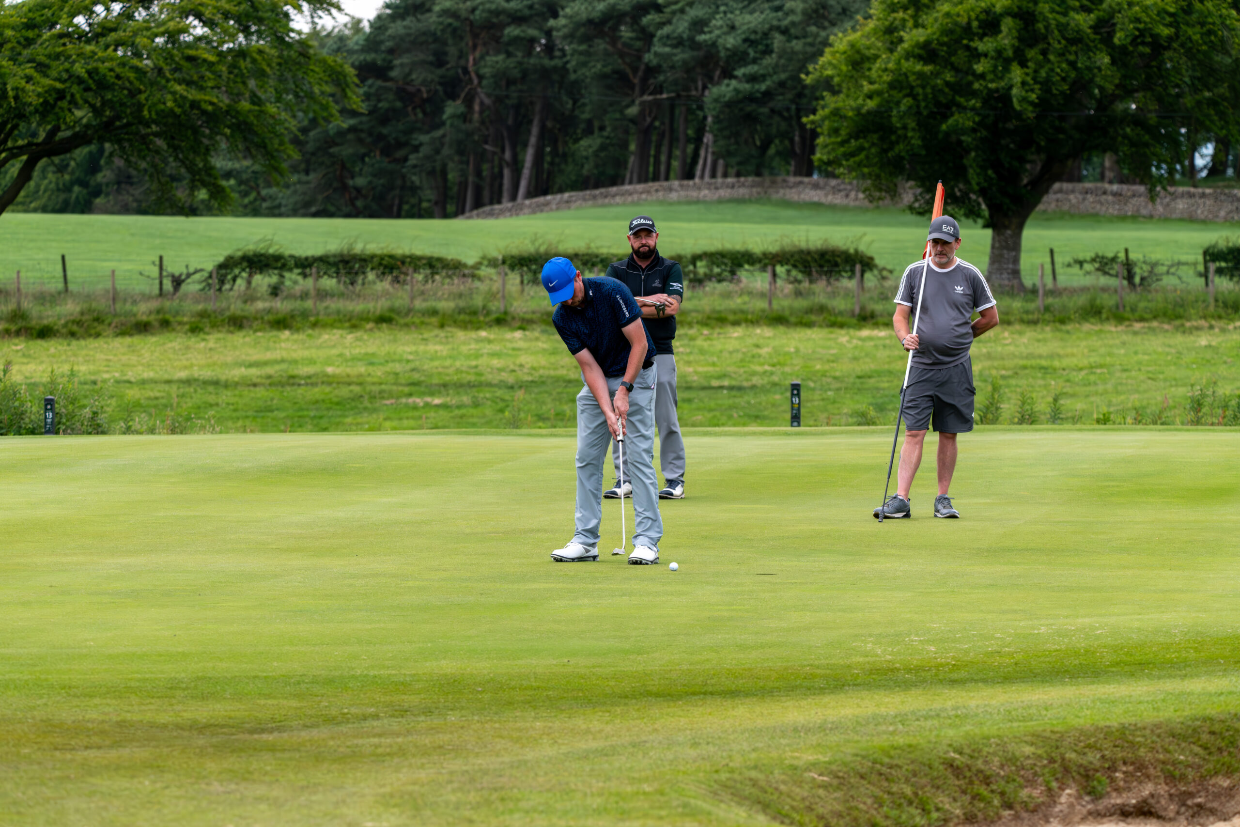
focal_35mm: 180
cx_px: 620
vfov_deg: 7.6
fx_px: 6200
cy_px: 414
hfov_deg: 11.4
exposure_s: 1/2000
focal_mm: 180
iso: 2000
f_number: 7.1
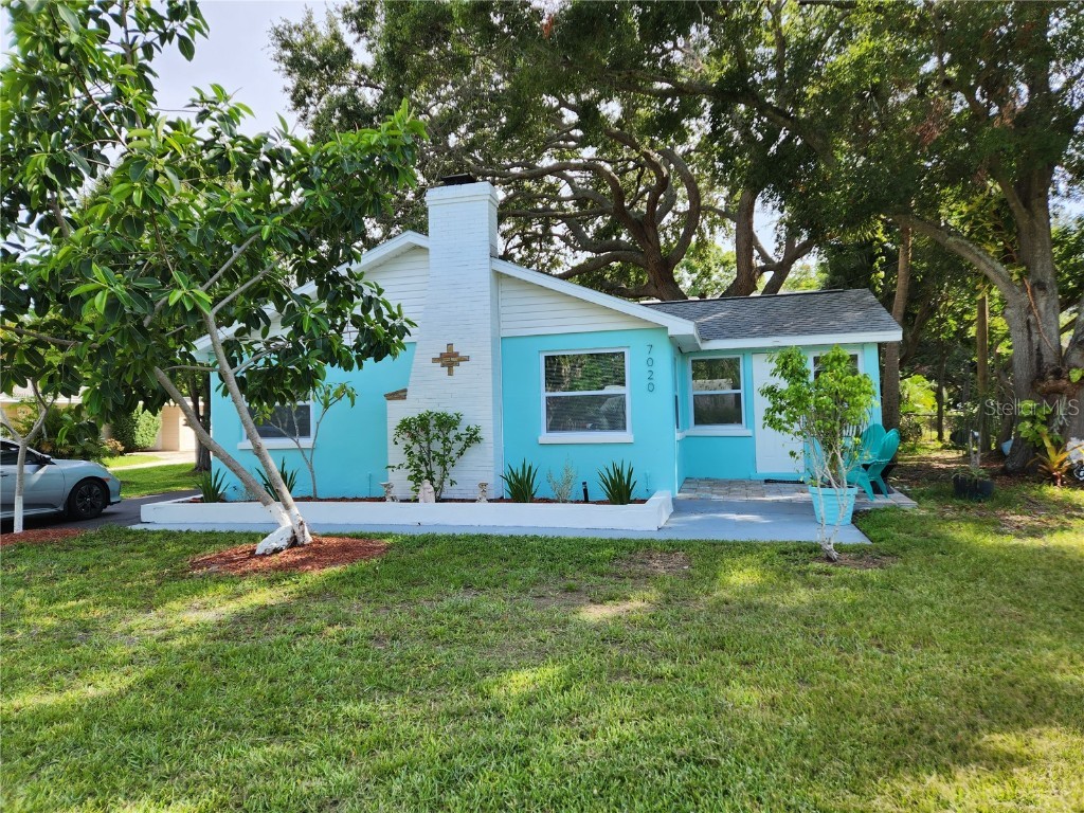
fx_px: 720
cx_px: 542
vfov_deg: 58.9
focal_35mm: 23
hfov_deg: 73.9
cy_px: 406
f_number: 1.8
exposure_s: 1/474
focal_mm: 5.4
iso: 20
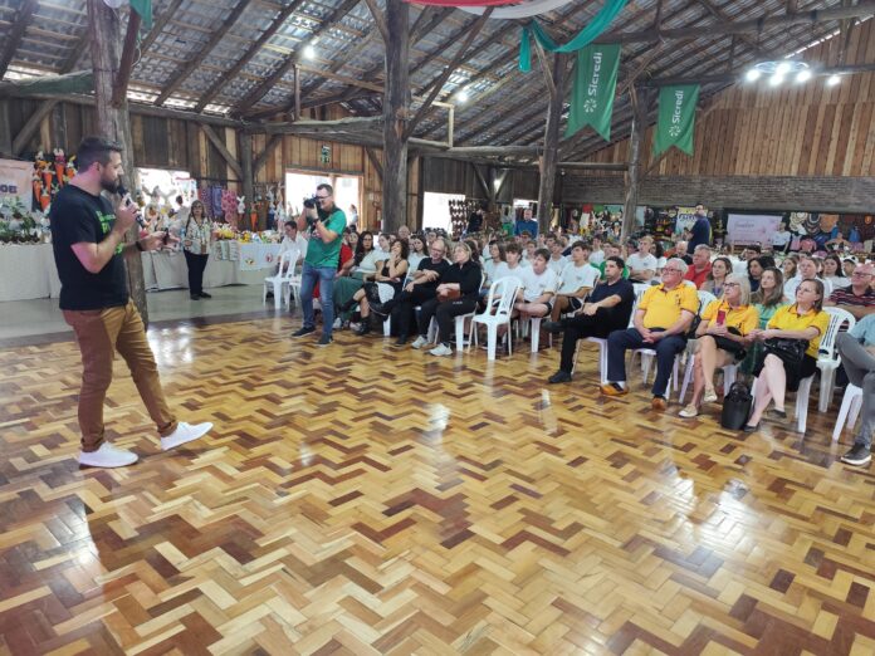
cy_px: 328
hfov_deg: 73.9
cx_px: 438
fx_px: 581
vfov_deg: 58.9
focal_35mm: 23
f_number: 1.65
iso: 640
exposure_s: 1/60
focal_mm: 6.14
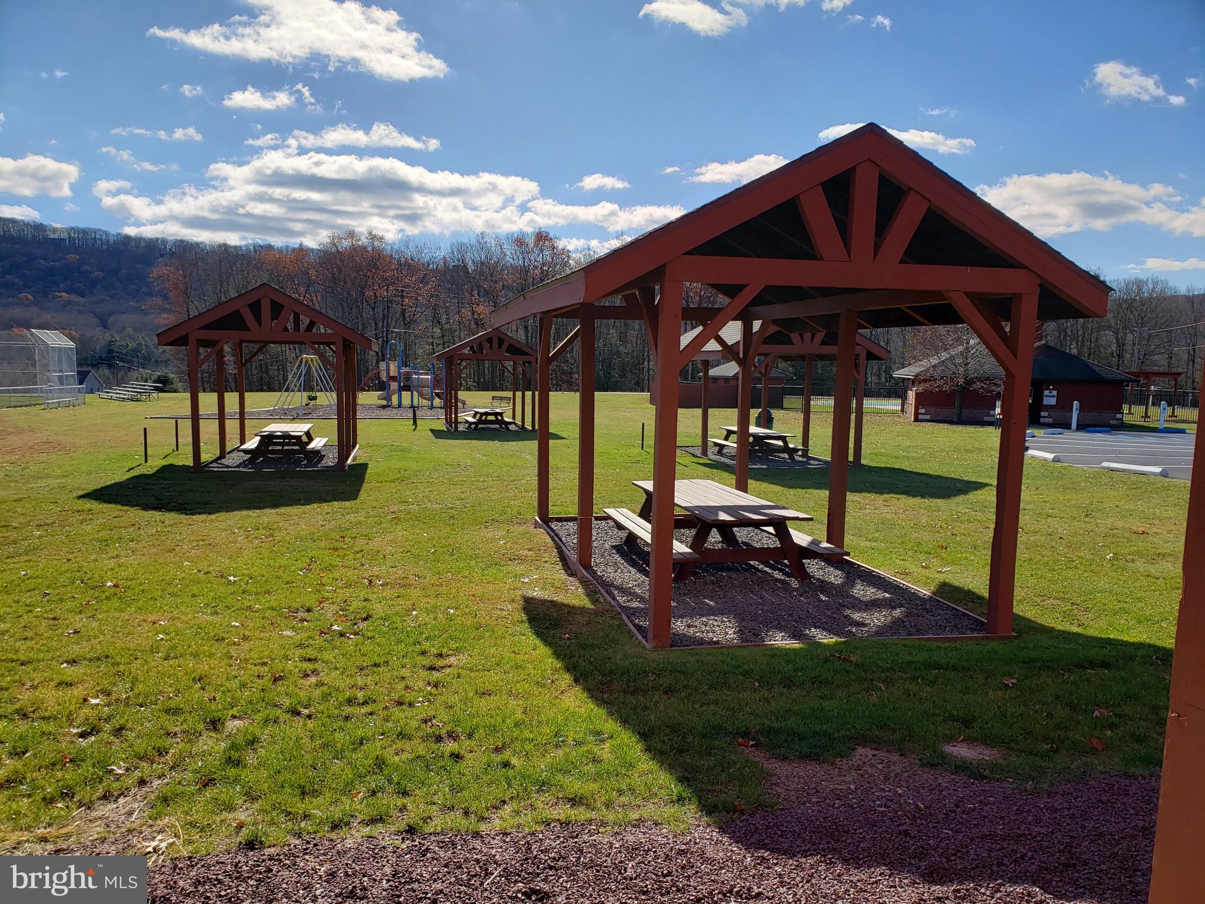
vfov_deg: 53.1
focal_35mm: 26
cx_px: 602
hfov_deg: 67.3
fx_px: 905
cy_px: 452
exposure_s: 1/1580
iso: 50
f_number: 2.4
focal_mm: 4.3
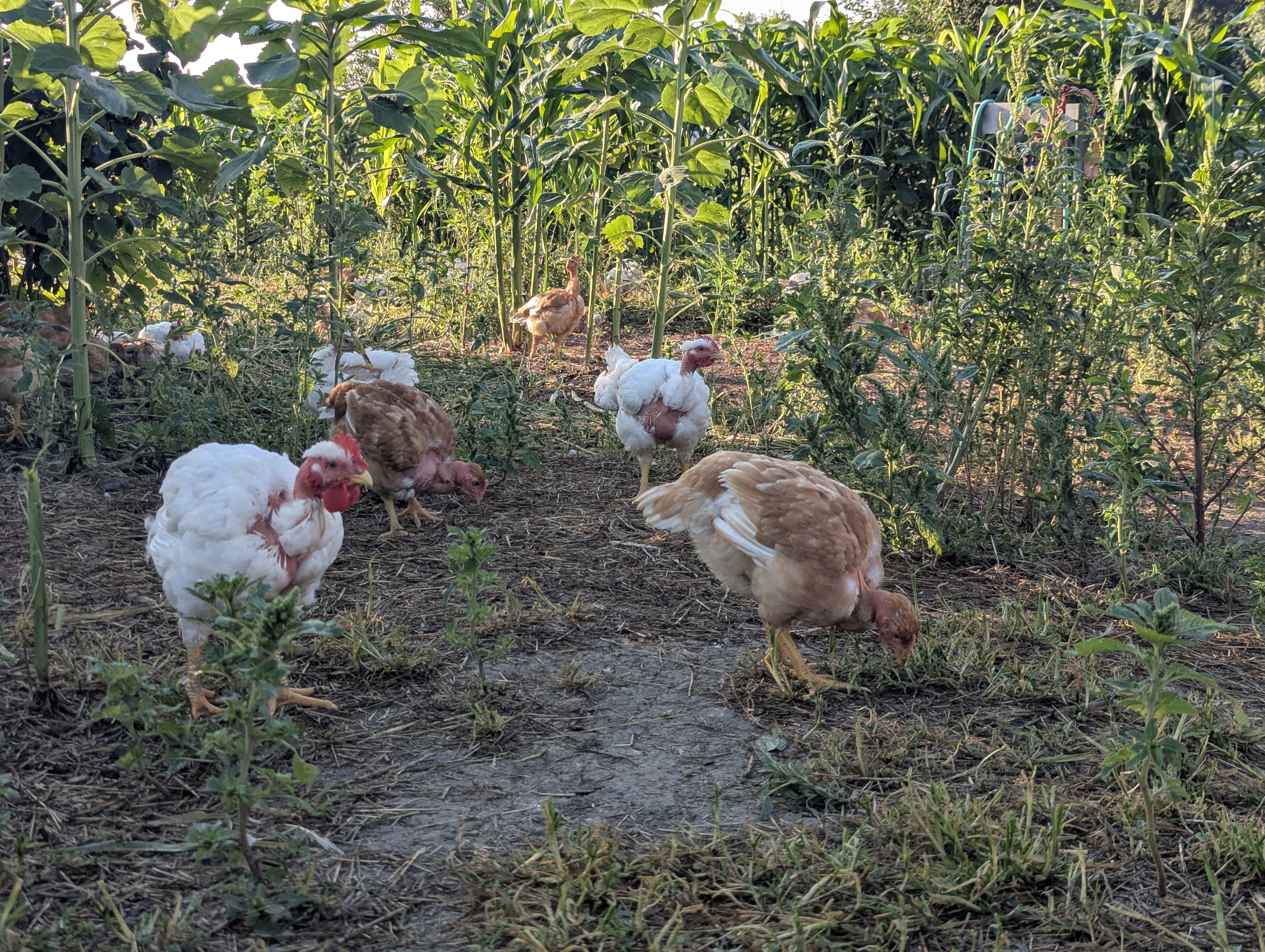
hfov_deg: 39.6
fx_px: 1757
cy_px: 476
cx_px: 632
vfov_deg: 30.3
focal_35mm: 48
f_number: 1.85
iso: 41
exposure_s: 1/475
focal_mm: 6.81
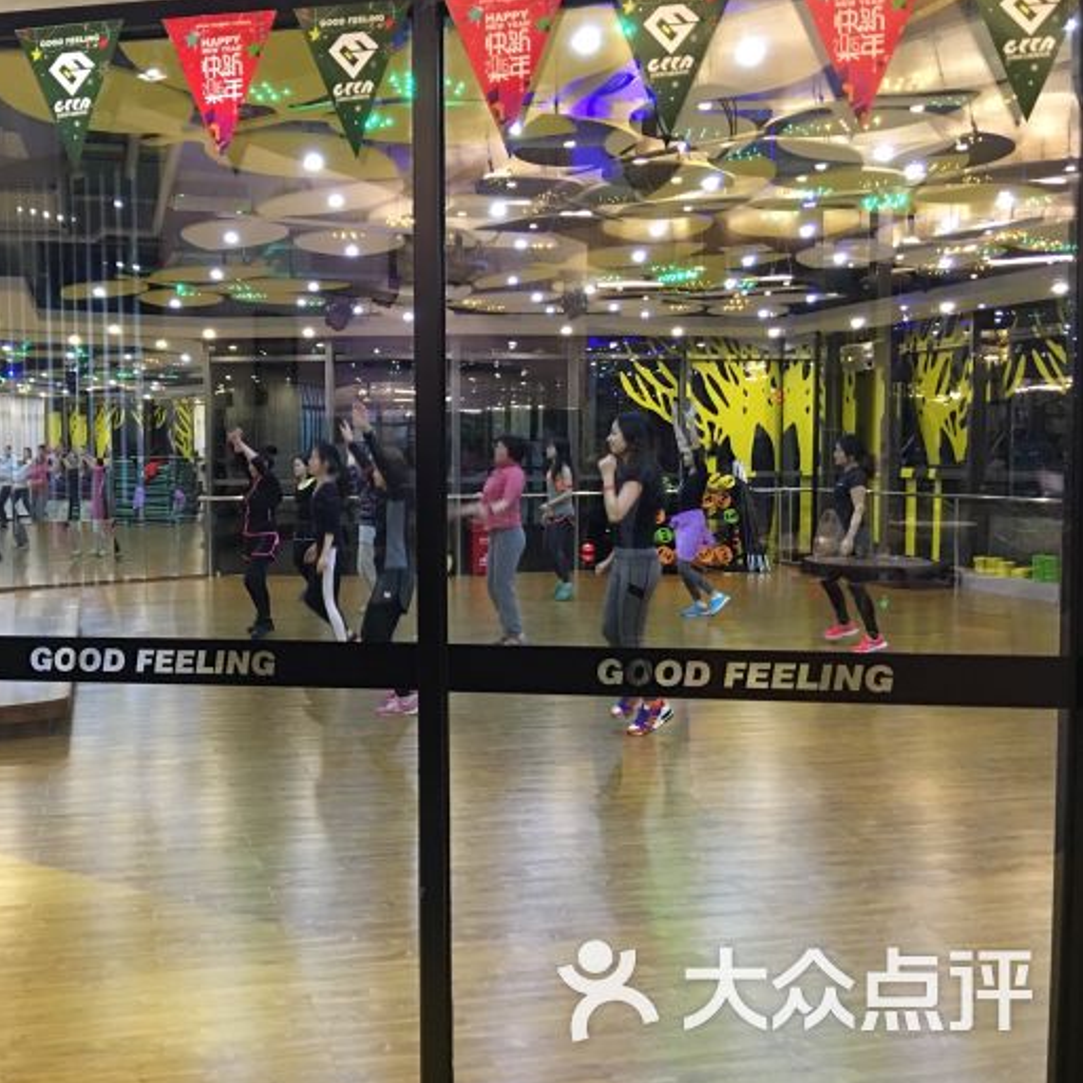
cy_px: 546
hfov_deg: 46.4
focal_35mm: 35
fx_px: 1239
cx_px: 348
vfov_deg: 47.2
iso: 125
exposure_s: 1/8
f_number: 2.2
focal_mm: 4.15
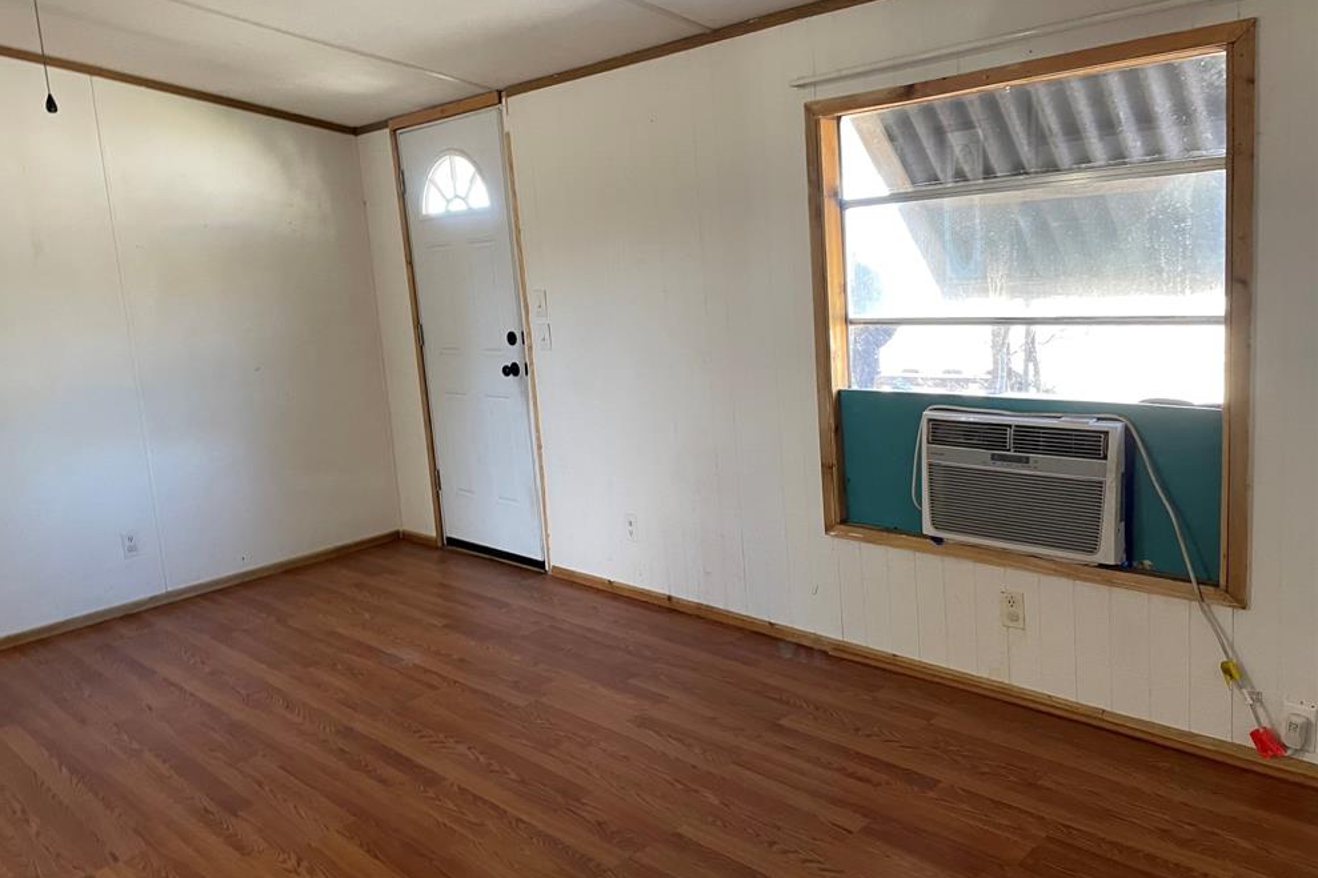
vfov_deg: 46.4
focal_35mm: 28
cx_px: 637
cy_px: 433
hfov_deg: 65.5
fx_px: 1025
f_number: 1.6
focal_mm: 4.2
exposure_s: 1/60
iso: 160
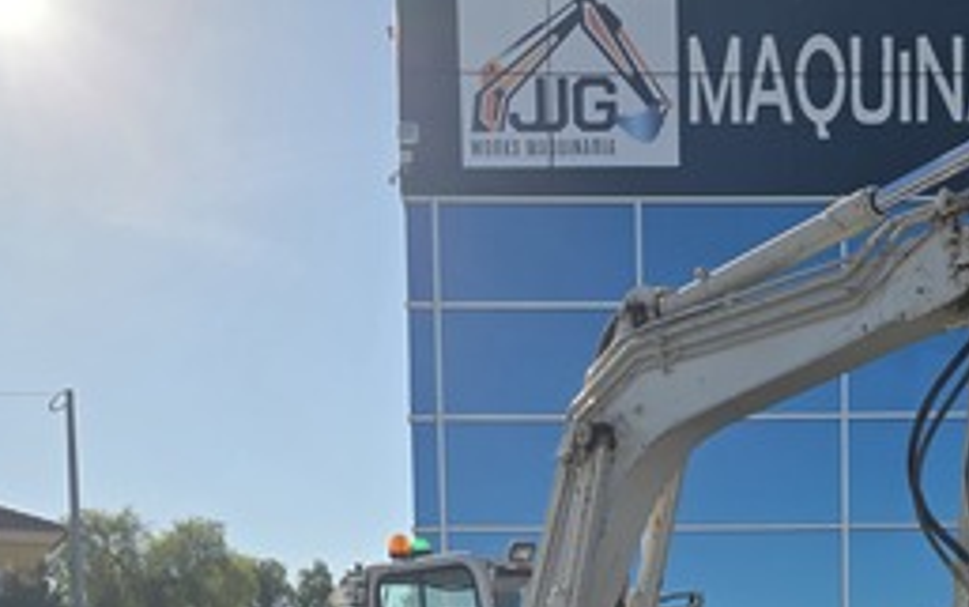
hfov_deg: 38.4
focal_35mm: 52
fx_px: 1374
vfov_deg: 22.8
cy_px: 743
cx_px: 654
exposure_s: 1/7944
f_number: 1.7
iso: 80
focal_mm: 6.3
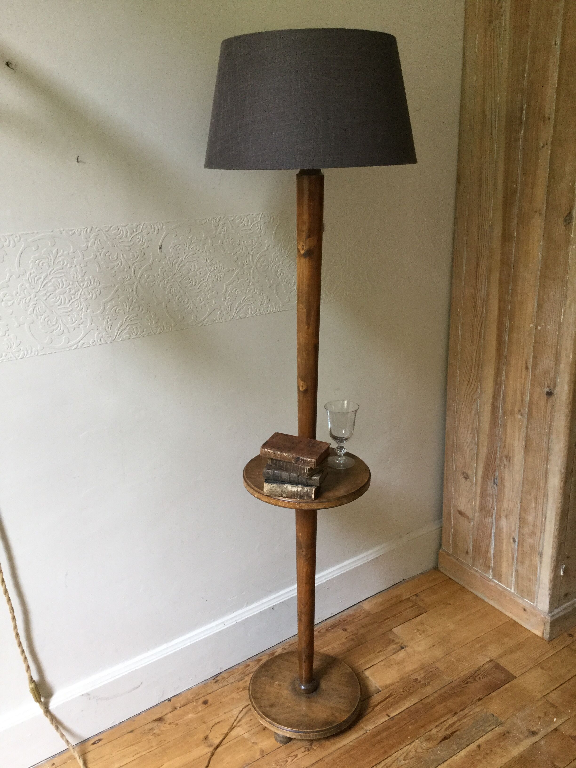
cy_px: 384
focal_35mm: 31
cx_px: 288
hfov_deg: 45.4
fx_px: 688
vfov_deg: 58.4
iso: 125
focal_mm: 3.3
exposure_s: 1/33
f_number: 2.4
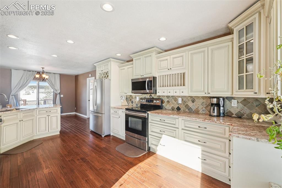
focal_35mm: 15
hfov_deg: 100.4
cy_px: 94
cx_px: 141
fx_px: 117
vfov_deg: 77.3
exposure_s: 1/20
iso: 800
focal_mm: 10
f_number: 8
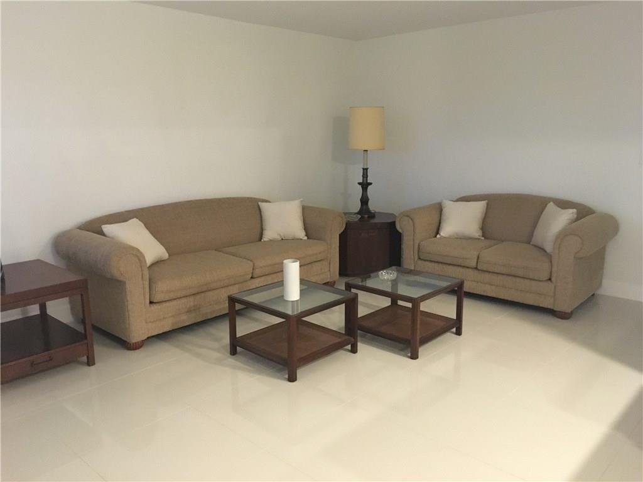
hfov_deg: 61.7
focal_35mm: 29
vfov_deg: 48.2
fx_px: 539
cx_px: 322
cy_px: 241
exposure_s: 1/15
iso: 320
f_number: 2.2
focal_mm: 4.15
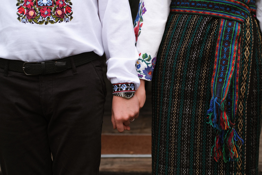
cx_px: 131
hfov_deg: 37.5
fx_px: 386
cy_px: 88
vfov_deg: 25.5
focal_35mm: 53
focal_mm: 35
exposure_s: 1/125
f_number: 2.8
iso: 160
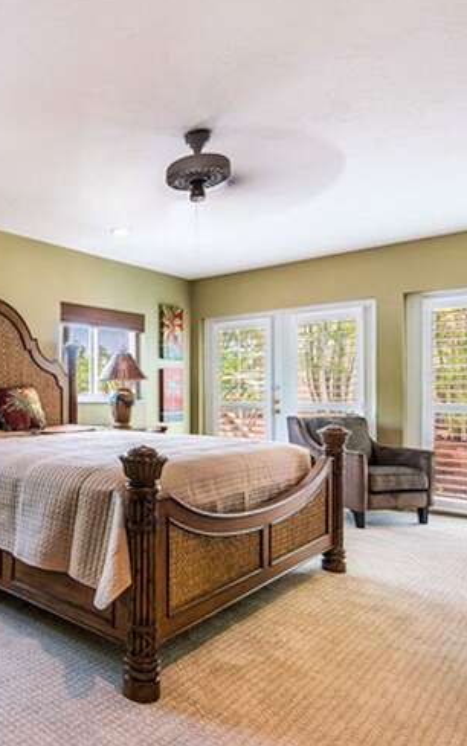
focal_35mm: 24
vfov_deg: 74.8
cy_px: 381
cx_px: 5
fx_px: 488
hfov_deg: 44.0
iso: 100
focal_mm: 15
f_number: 8
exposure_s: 1/60
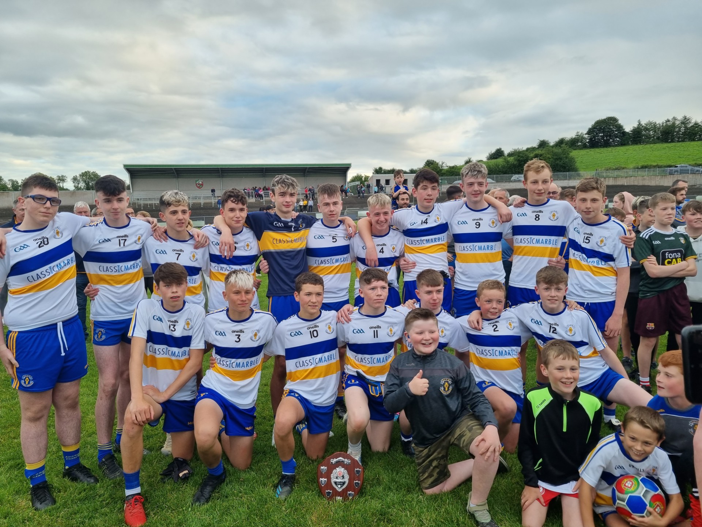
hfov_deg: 67.3
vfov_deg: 53.1
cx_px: 351
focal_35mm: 26
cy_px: 264
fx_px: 527
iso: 50
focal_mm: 5.4
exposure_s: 1/131
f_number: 1.8
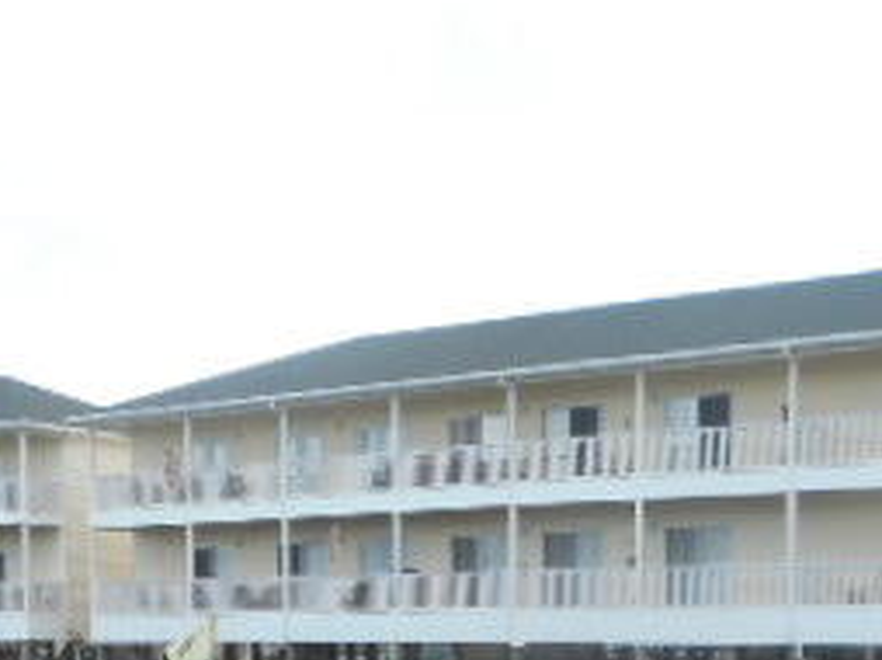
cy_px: 743
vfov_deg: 21.9
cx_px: 441
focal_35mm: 63
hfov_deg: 30.8
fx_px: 1604
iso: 80
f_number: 3.7
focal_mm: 4.5
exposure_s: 1/250
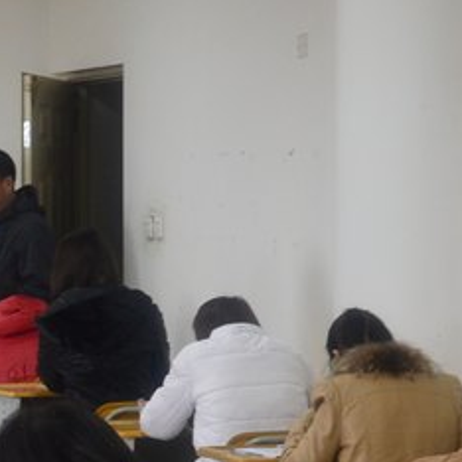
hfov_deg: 11.3
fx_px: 2302
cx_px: -39
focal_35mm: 152
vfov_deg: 11.4
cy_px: 420
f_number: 4.2
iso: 800
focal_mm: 35
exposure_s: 1/50
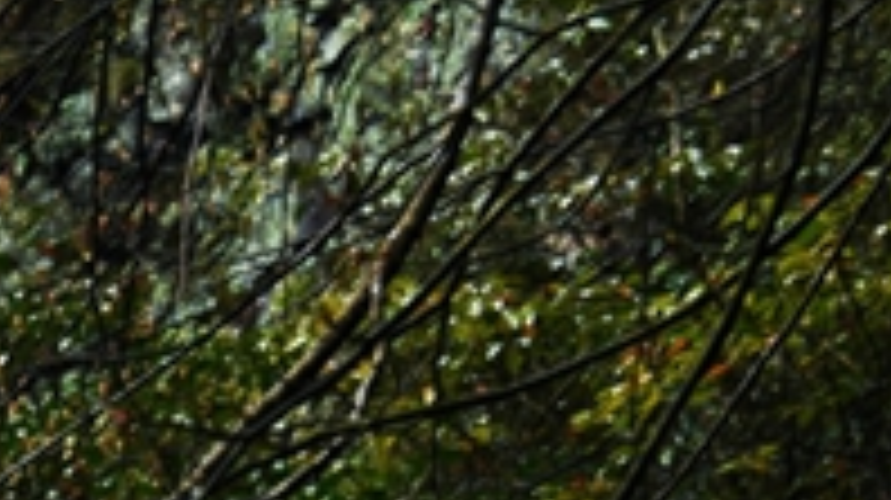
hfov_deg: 8.7
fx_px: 5760
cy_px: 1212
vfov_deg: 4.8
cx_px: -306
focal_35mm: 244
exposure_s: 1/10
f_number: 11
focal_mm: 46
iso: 200
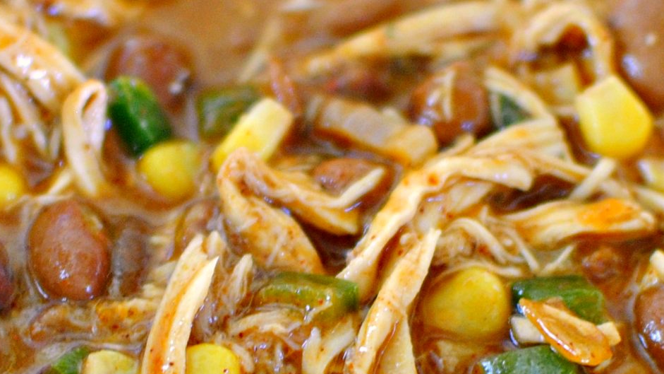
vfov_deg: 7.4
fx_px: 2879
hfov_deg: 13.1
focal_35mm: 164
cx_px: 235
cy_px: 277
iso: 400
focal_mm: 35
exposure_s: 1/60
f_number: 2
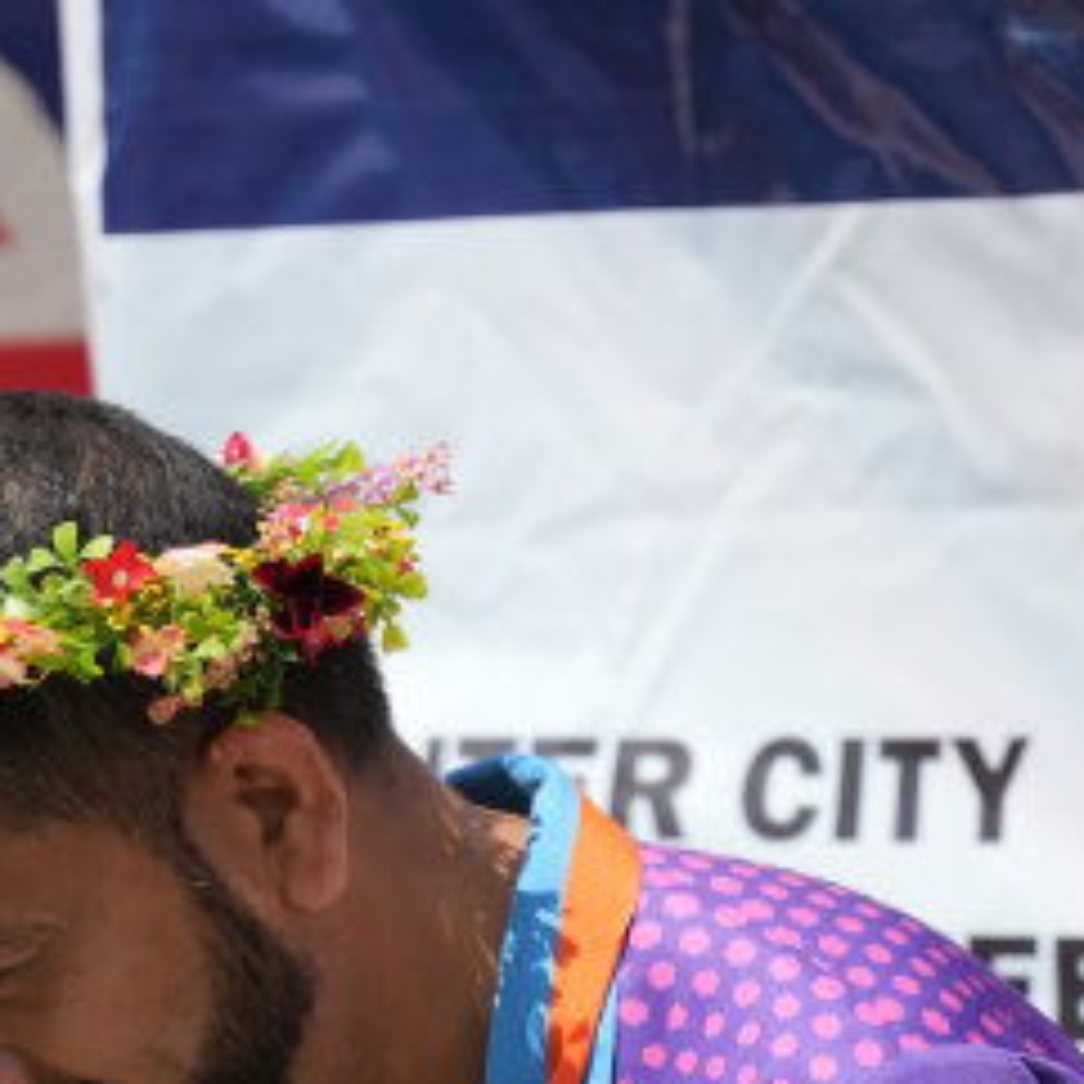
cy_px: 1316
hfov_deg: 7.4
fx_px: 8354
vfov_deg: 7.4
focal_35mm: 236
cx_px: 639
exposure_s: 1/6400
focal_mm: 65.5
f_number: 2.8
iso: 250
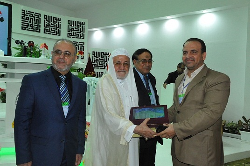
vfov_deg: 37.8
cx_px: 125
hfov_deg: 54.4
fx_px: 243
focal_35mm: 35
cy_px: 83
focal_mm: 35
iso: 6400
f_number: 10
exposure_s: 1/200
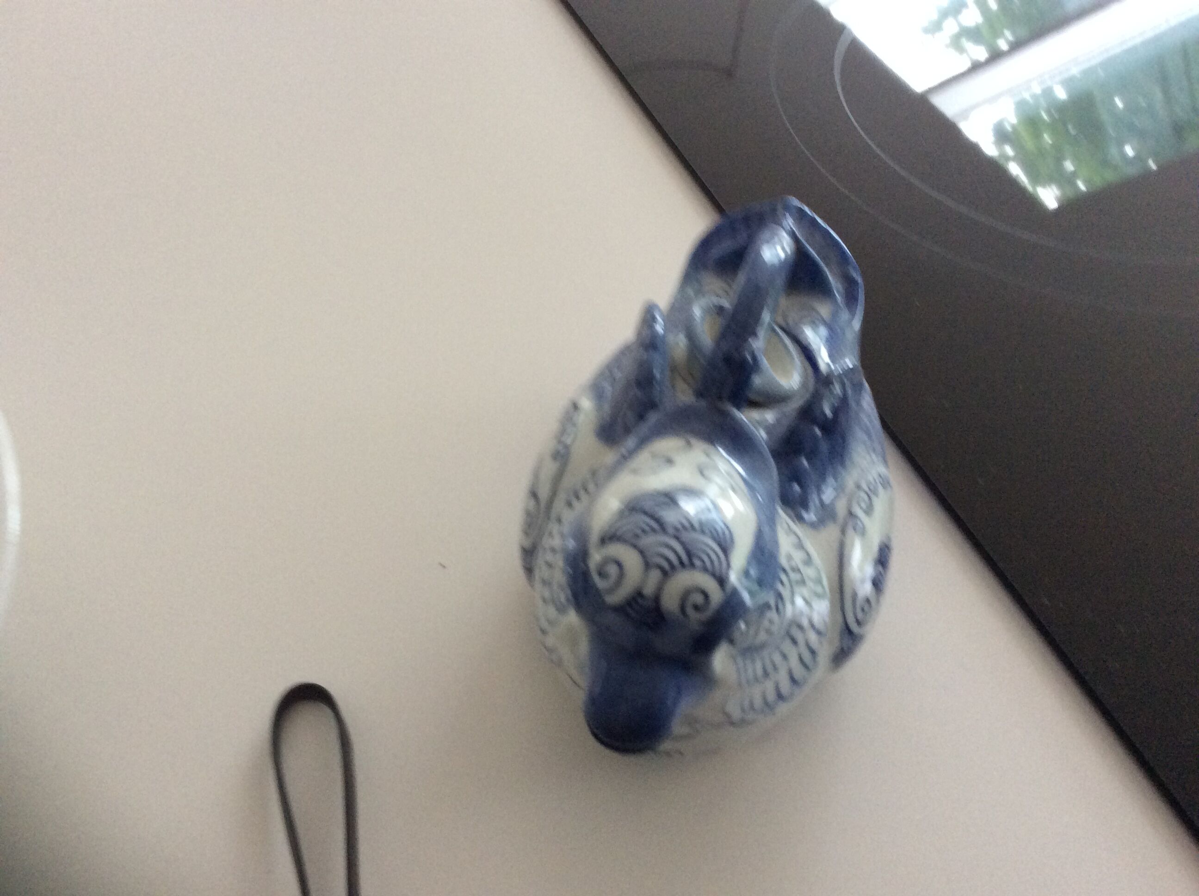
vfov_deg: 44.1
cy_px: 448
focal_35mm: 32
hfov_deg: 56.9
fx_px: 1107
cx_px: 600
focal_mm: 3.3
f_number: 2.4
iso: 160
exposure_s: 1/25
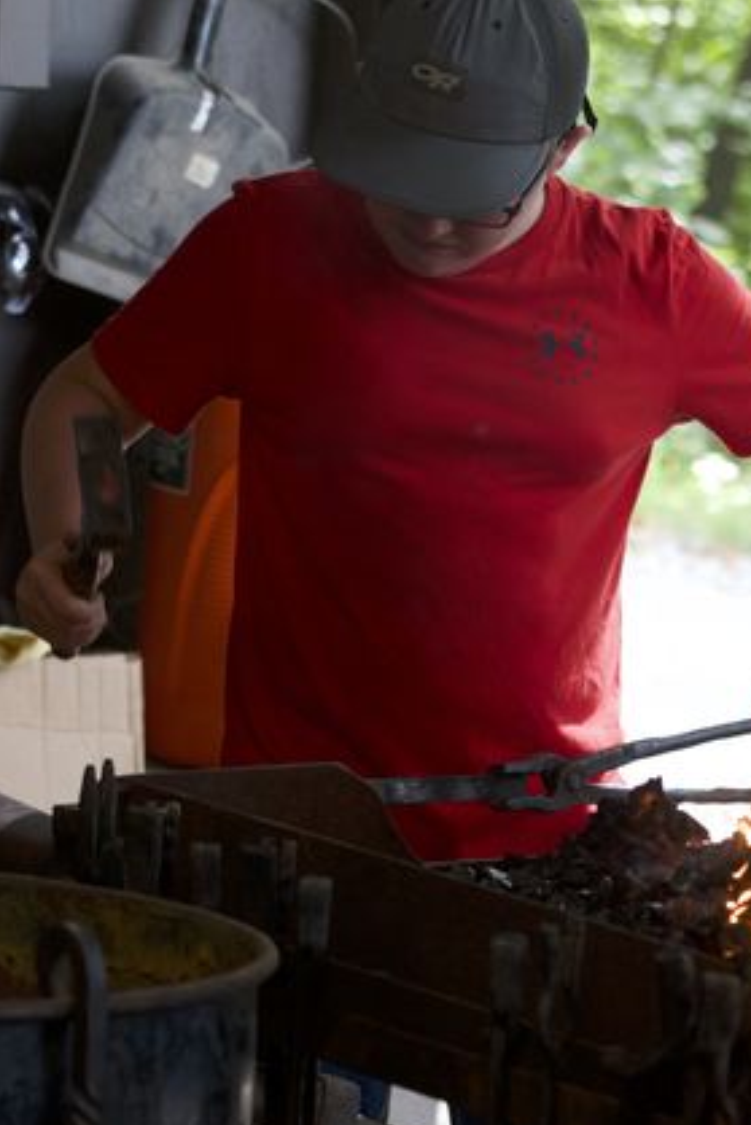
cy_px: 705
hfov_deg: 6.8
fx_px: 6312
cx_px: 581
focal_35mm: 202
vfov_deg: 10.2
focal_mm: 75
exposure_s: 1/160
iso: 1600
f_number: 5
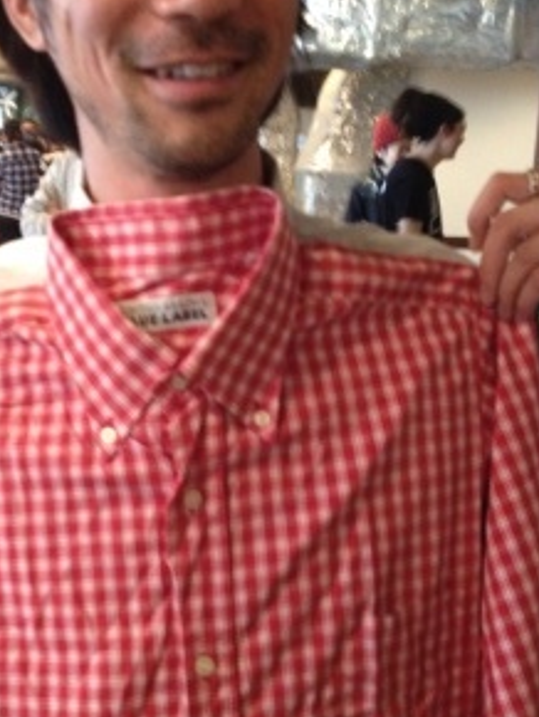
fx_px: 1119
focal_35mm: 54
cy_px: 334
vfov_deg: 35.5
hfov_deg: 26.9
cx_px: 190
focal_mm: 4.28
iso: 500
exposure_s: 1/15
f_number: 2.4
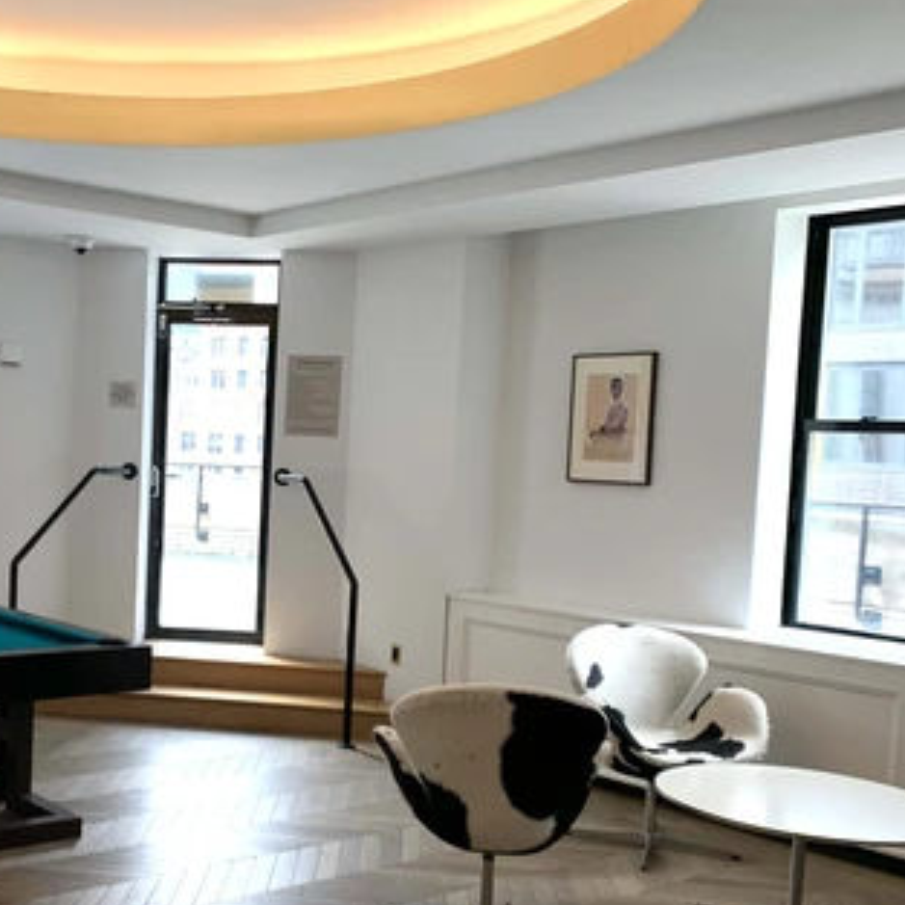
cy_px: 535
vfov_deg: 38.2
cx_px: 176
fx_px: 1301
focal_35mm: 44
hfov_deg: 37.0
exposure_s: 1/98
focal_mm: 4.25
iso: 100
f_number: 1.8
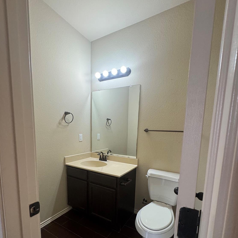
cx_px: 120
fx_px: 132
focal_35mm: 17
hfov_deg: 84.0
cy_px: 146
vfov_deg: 82.6
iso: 250
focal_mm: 2.22
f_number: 2.2
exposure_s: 1/120
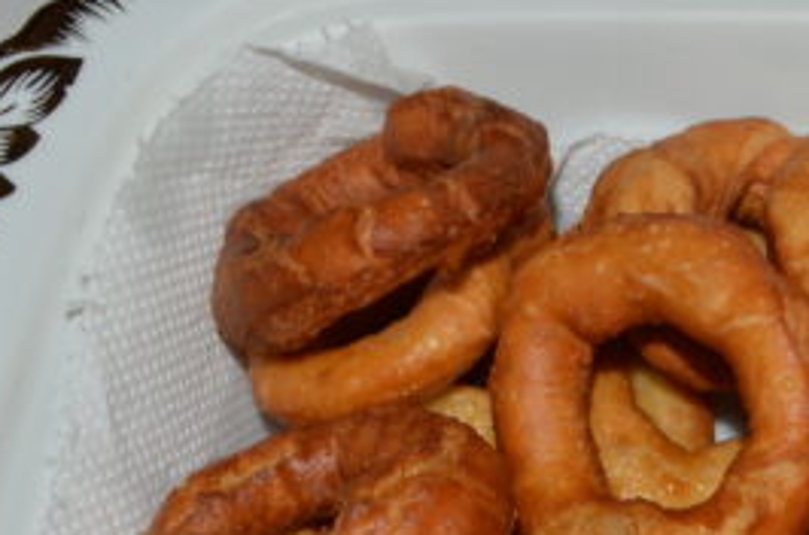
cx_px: 928
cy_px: 576
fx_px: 1950
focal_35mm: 87
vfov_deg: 15.3
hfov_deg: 22.0
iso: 100
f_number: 8
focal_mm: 22
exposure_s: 1/60
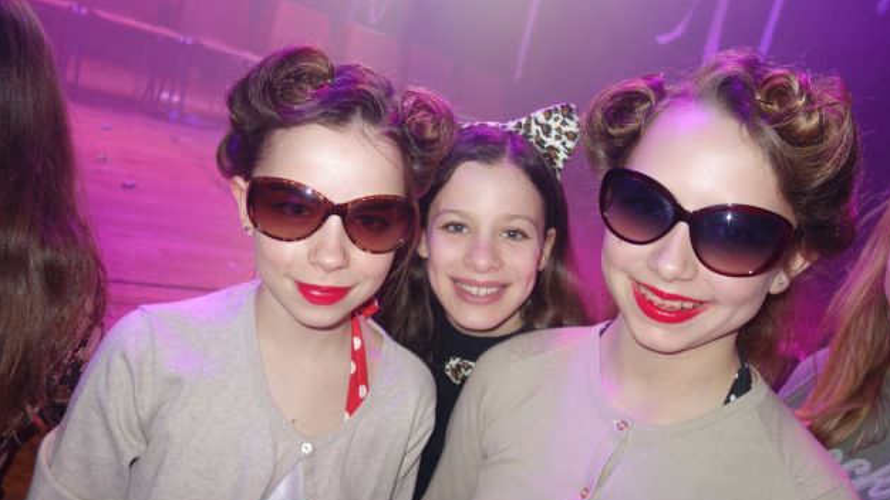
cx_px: 454
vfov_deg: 38.9
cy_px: 256
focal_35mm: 30
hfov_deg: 64.3
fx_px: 708
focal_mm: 10.4
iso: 200
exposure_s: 1/80
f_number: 1.8
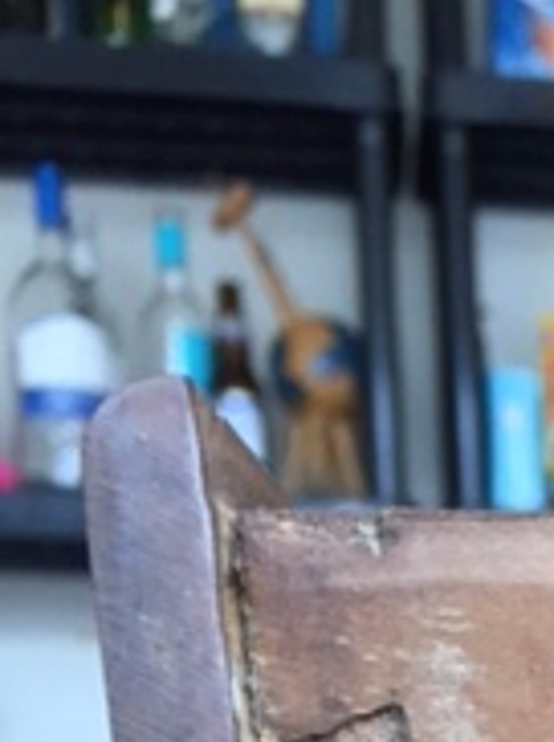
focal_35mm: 102
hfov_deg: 13.3
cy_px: 1301
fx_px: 2182
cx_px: 945
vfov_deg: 16.4
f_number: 2.2
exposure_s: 1/30
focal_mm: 4.15
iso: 32
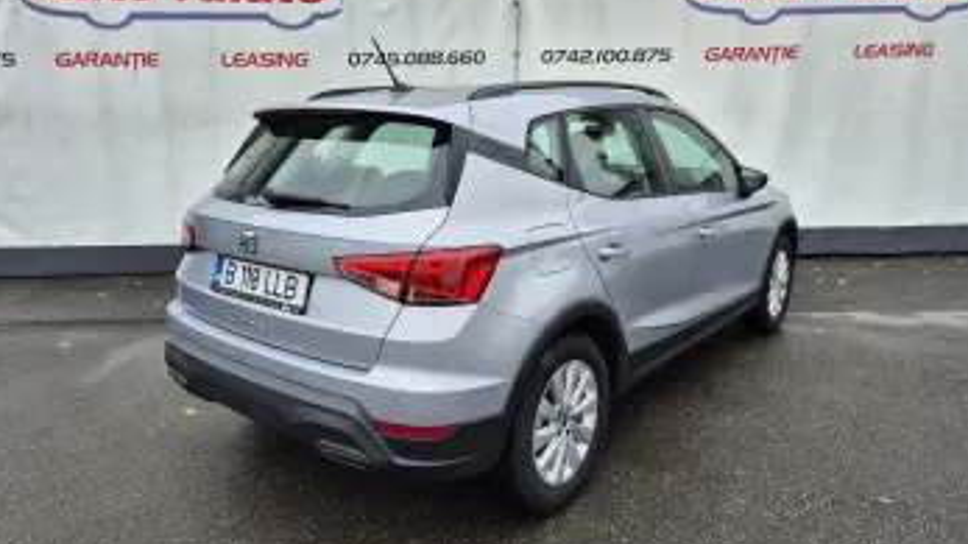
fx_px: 667
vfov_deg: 44.3
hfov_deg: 71.9
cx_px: 488
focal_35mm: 26
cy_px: 245
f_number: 1.8
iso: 25
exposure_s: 1/509
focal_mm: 5.4
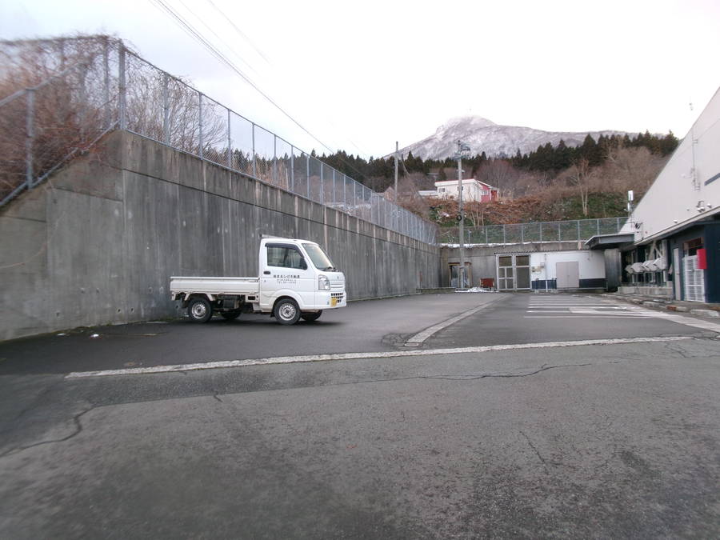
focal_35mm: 28
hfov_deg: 63.4
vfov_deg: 49.7
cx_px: 360
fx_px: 582
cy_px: 270
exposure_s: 1/34
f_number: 3.9
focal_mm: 5.1
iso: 144
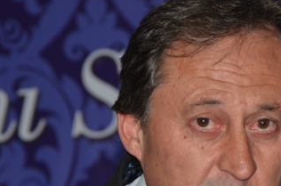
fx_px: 2663
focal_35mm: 342
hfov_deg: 6.0
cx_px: 184
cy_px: 190
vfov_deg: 4.0
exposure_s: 1/60
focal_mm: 90
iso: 500
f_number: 5.6
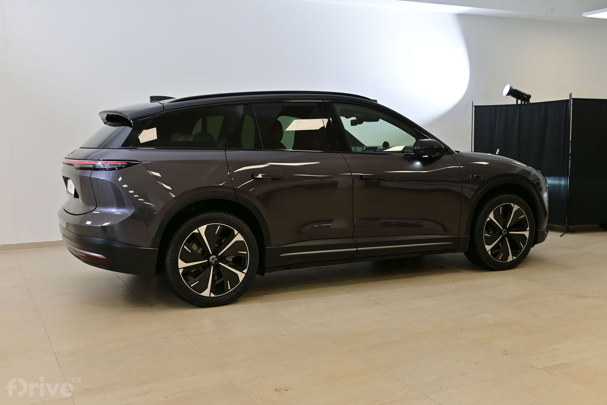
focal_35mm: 38
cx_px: 304
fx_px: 632
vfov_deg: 35.5
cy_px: 202
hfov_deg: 51.3
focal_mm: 25
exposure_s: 1/125
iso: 400
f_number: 5.6
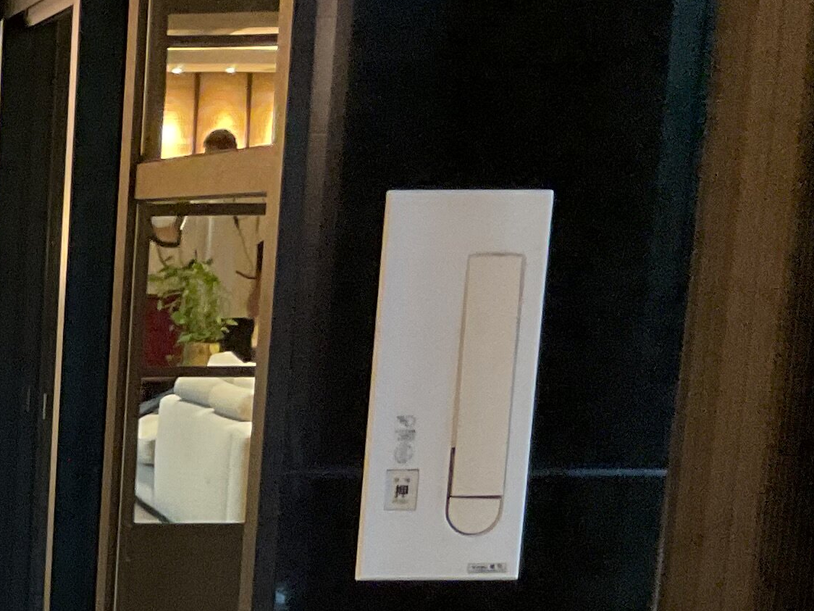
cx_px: -411
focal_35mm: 104
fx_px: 2446
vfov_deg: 13.6
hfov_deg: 17.1
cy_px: 833
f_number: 1.8
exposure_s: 1/60
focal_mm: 3
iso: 160
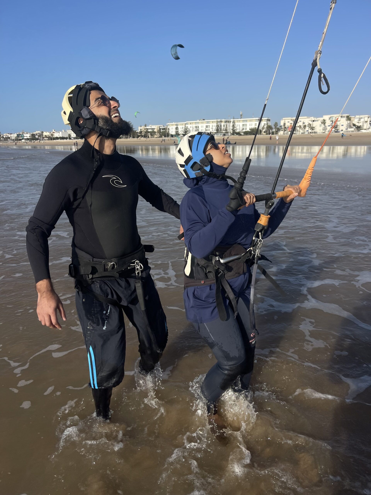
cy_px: 248
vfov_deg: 69.4
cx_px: 186
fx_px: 357
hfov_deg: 54.9
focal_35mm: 25
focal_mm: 5.1
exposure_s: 1/6250
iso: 32
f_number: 1.6
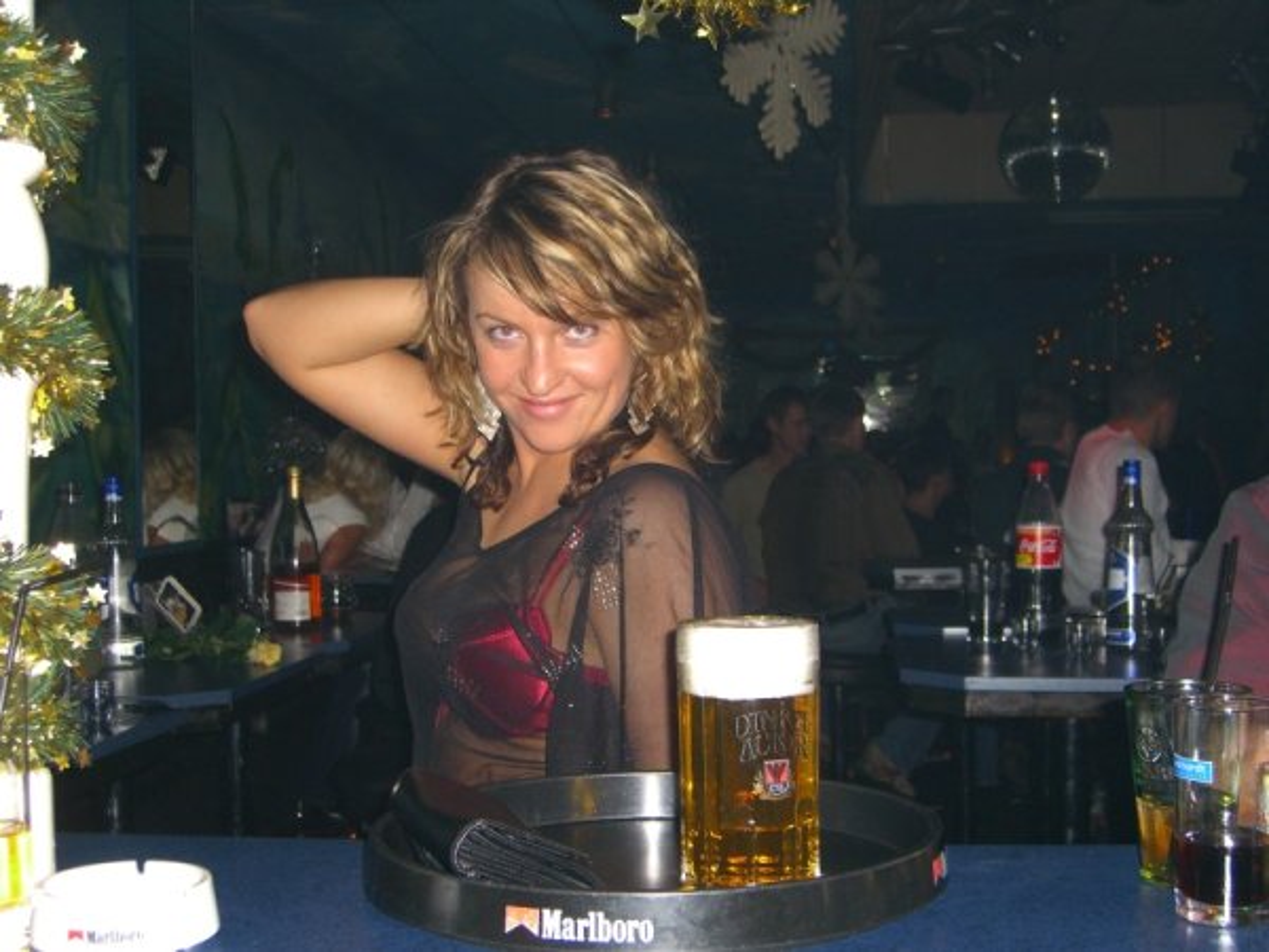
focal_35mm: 46
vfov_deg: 31.5
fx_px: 1686
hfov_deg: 41.2
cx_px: 634
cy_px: 476
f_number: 3.1
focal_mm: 9.5
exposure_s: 1/60
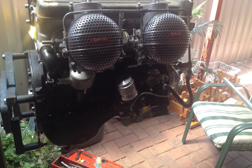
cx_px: 124
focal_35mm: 37
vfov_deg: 35.9
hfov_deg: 51.9
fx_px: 259
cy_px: 72
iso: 50
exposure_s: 1/60
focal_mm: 4.28
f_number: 2.4
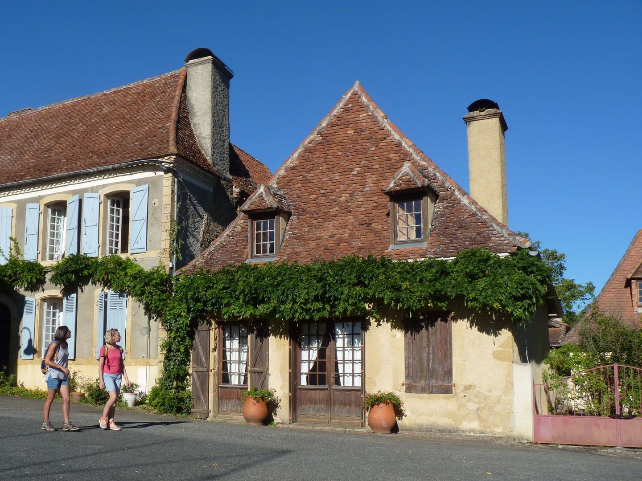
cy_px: 240
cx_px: 321
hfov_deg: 60.0
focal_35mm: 30
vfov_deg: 46.8
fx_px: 556
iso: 80
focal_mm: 5.4
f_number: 3.6
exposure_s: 1/1000
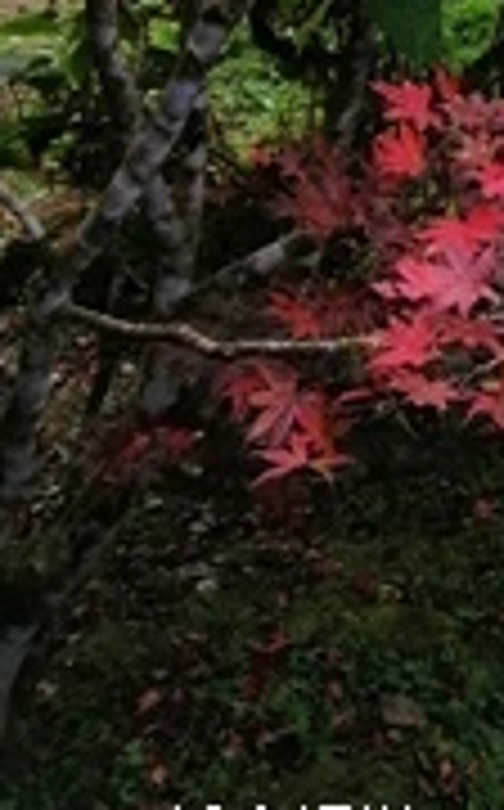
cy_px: -338
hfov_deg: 12.5
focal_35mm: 92
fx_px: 2028
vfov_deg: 20.1
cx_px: 994
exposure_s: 1/233
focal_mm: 3.81
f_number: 2.2
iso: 50
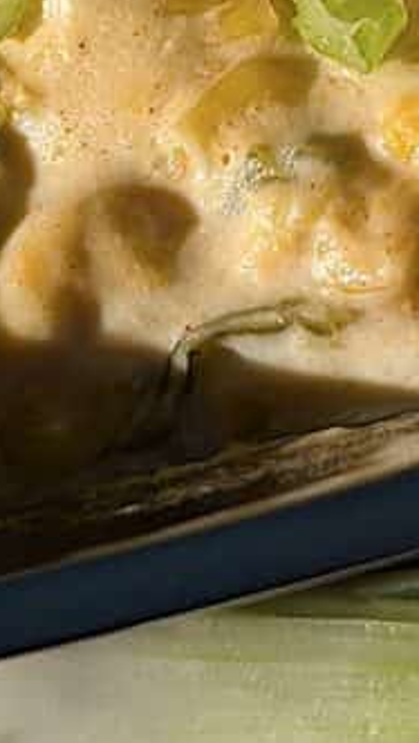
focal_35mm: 165
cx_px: 530
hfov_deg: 7.3
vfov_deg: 12.8
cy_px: -36
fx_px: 3256
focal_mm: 6.9
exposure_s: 1/2294
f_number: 1.68
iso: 19
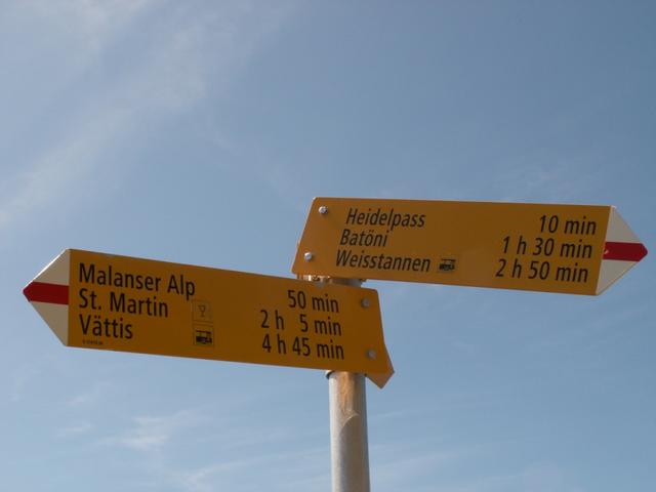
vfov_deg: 29.1
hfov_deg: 38.2
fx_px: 948
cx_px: 328
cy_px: 246
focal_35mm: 50
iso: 50
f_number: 7.1
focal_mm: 8.33
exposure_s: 1/200
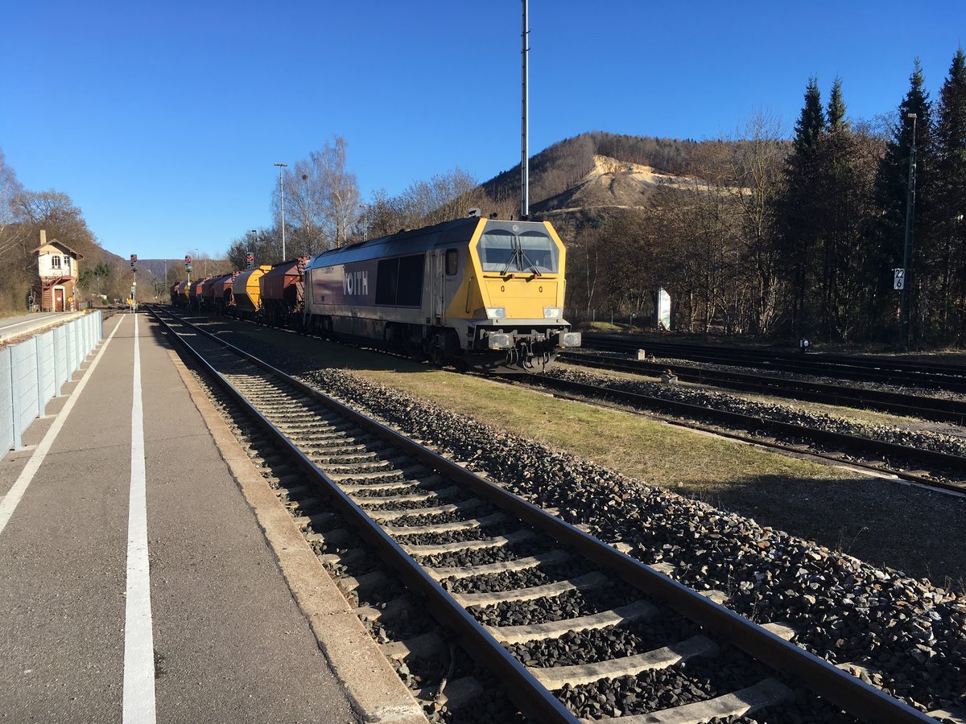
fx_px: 809
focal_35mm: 29
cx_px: 483
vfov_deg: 48.2
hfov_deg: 61.7
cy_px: 362
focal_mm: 4.15
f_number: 2.2
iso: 25
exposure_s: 1/884
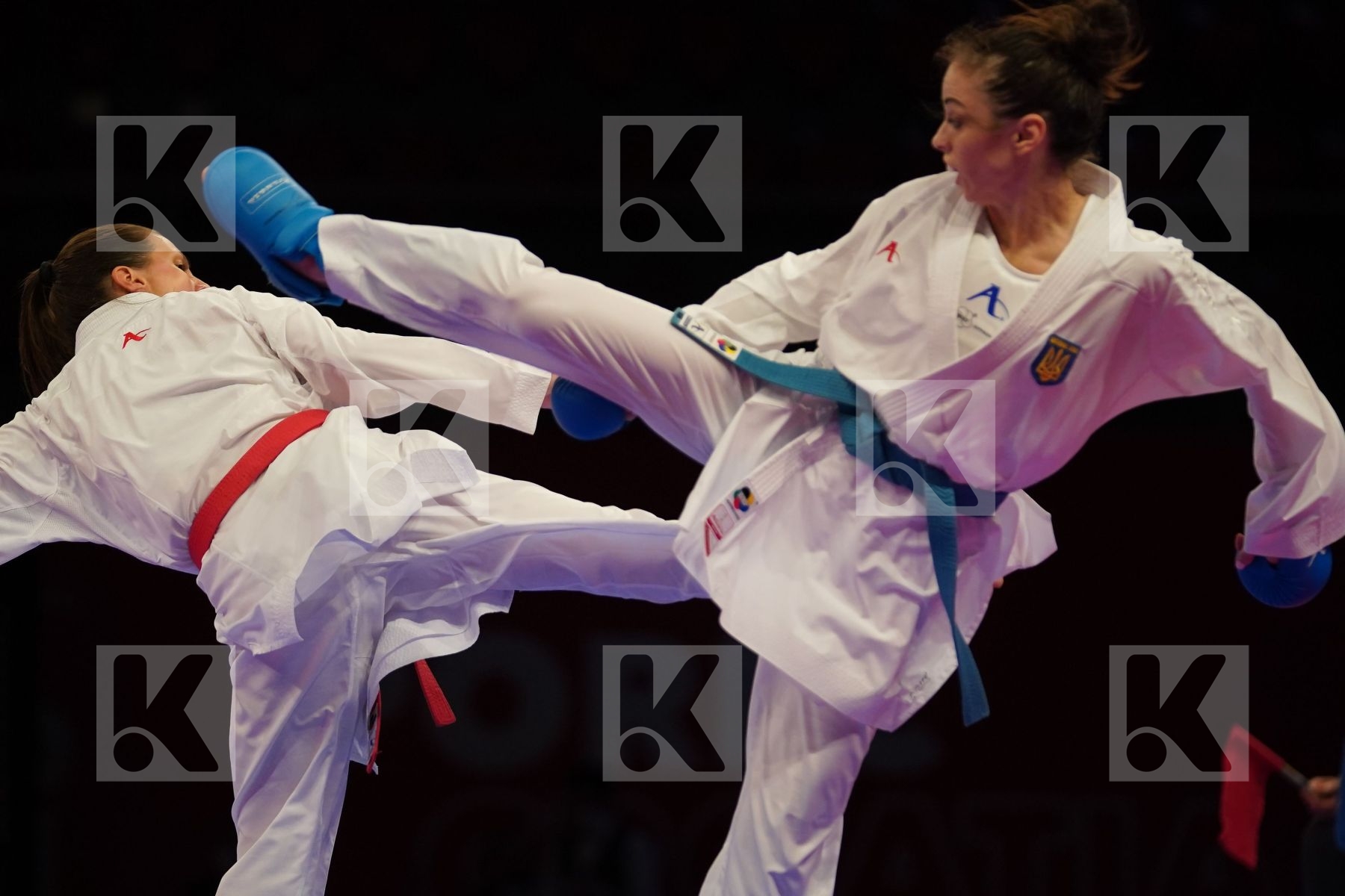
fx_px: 8742
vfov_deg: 5.9
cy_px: 448
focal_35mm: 234
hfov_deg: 8.8
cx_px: 672
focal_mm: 156
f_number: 2.8
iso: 2000
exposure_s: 1/1000
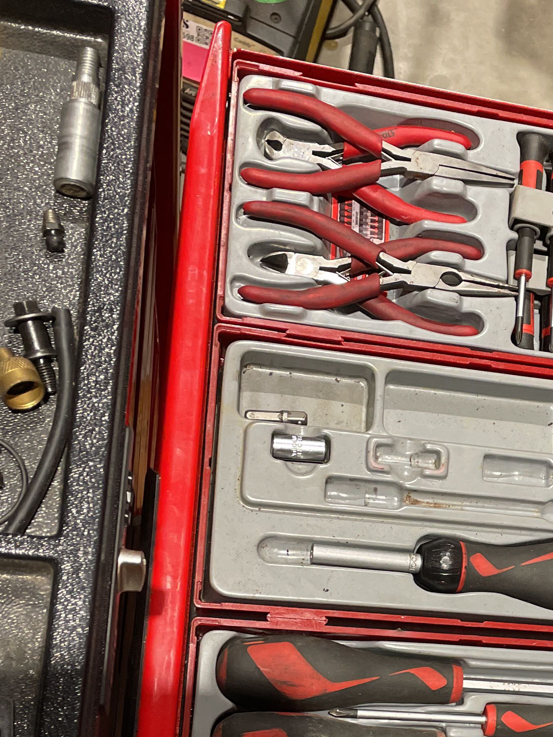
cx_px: 559
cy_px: 602
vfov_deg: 32.2
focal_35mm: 58
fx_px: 1235
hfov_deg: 24.1
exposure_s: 1/50
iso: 160
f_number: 1.6
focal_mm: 4.2
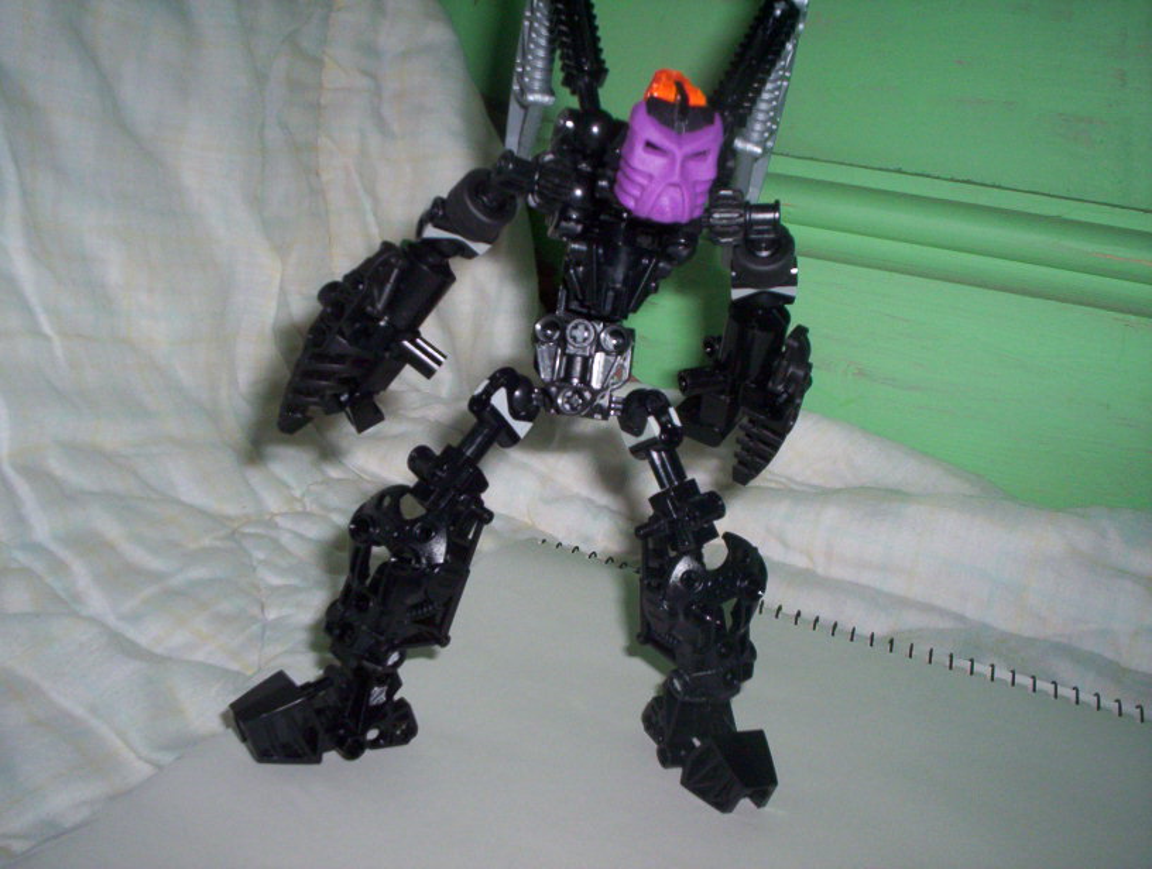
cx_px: 576
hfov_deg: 48.9
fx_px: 1268
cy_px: 434
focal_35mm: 38
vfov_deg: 37.9
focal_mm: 4.99
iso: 140
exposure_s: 1/60
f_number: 4.5
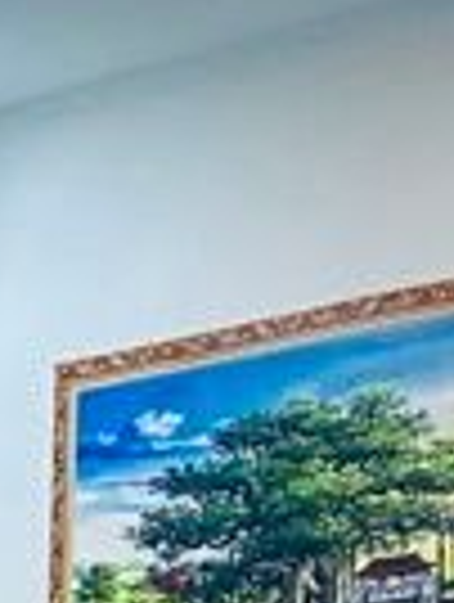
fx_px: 3190
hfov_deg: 7.8
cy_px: 1454
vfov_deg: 9.6
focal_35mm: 183
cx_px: -405
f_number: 1.78
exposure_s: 1/50
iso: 200
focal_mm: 6.86
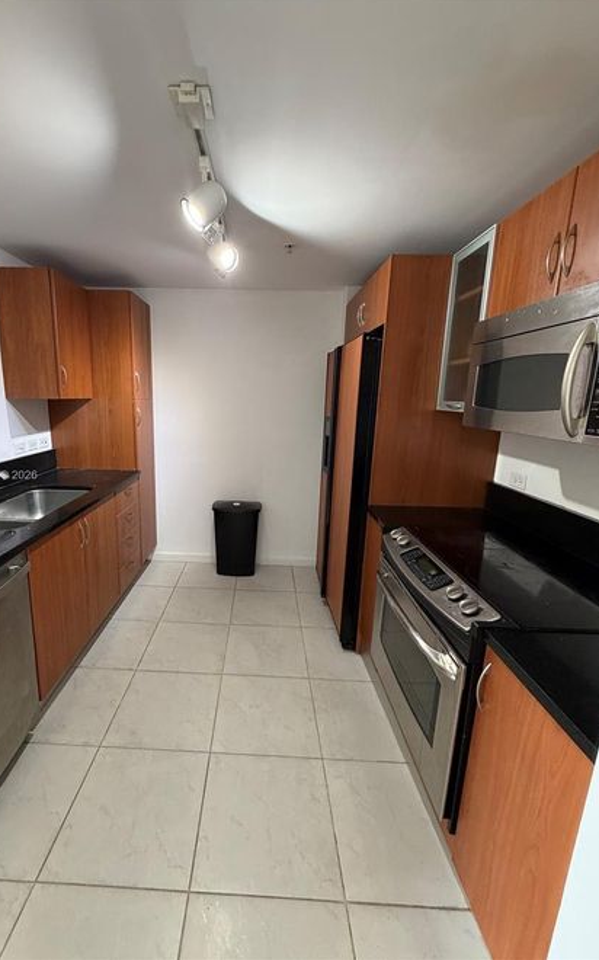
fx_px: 392
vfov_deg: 101.5
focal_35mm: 15
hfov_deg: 74.2
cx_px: 252
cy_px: 476
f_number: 2.2
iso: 320
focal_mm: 2.22
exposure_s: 1/60
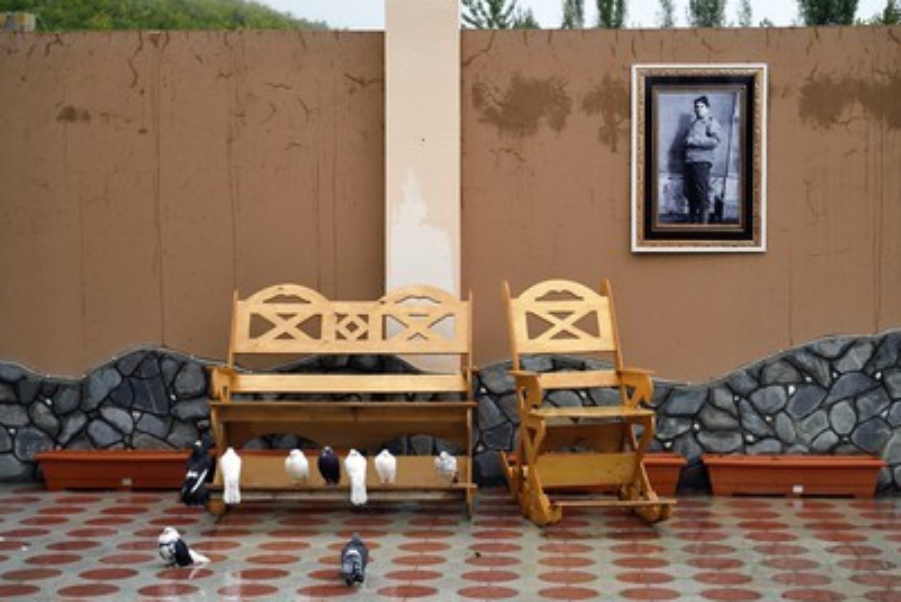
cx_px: 470
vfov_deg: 20.1
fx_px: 1703
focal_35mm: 68
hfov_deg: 29.6
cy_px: 290
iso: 400
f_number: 7.1
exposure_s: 1/320
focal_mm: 65
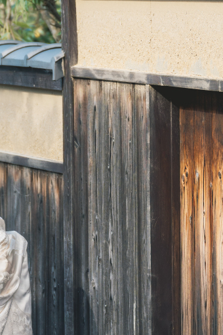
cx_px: 41
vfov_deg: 8.7
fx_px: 2186
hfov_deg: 5.8
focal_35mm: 235
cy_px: 39
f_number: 2.8
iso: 160
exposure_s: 1/1000
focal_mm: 100
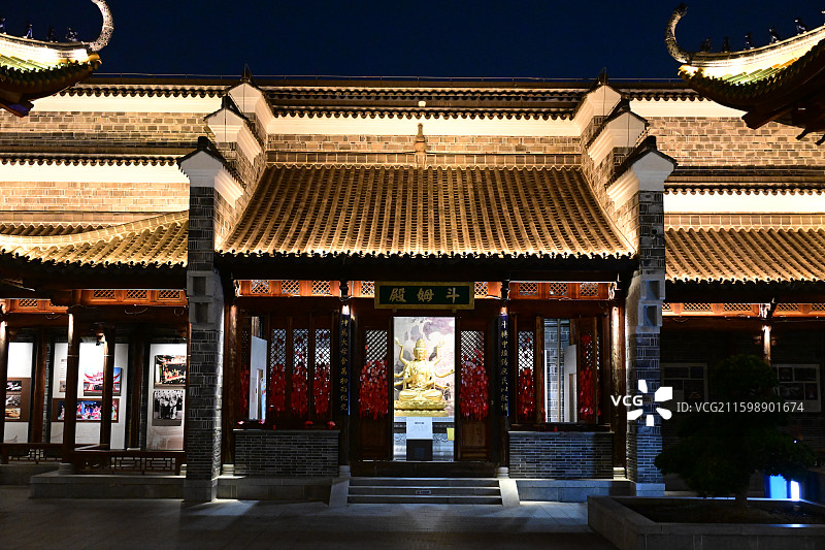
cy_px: 275
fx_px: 962
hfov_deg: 46.4
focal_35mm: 42
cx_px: 412
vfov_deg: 31.9
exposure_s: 1/50
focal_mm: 42
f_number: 5
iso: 10000
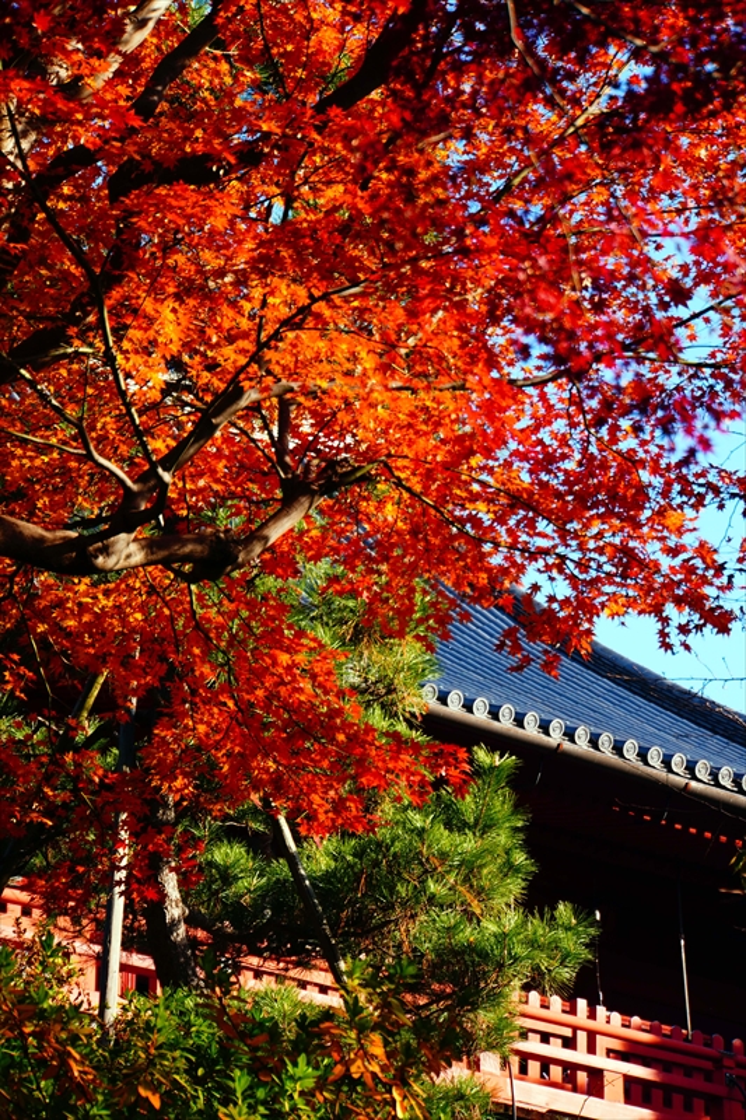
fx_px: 4156
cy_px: 560
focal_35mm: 134
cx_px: 373
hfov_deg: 10.3
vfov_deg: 15.3
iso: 100
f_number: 6.3
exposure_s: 1/160
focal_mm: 89.1
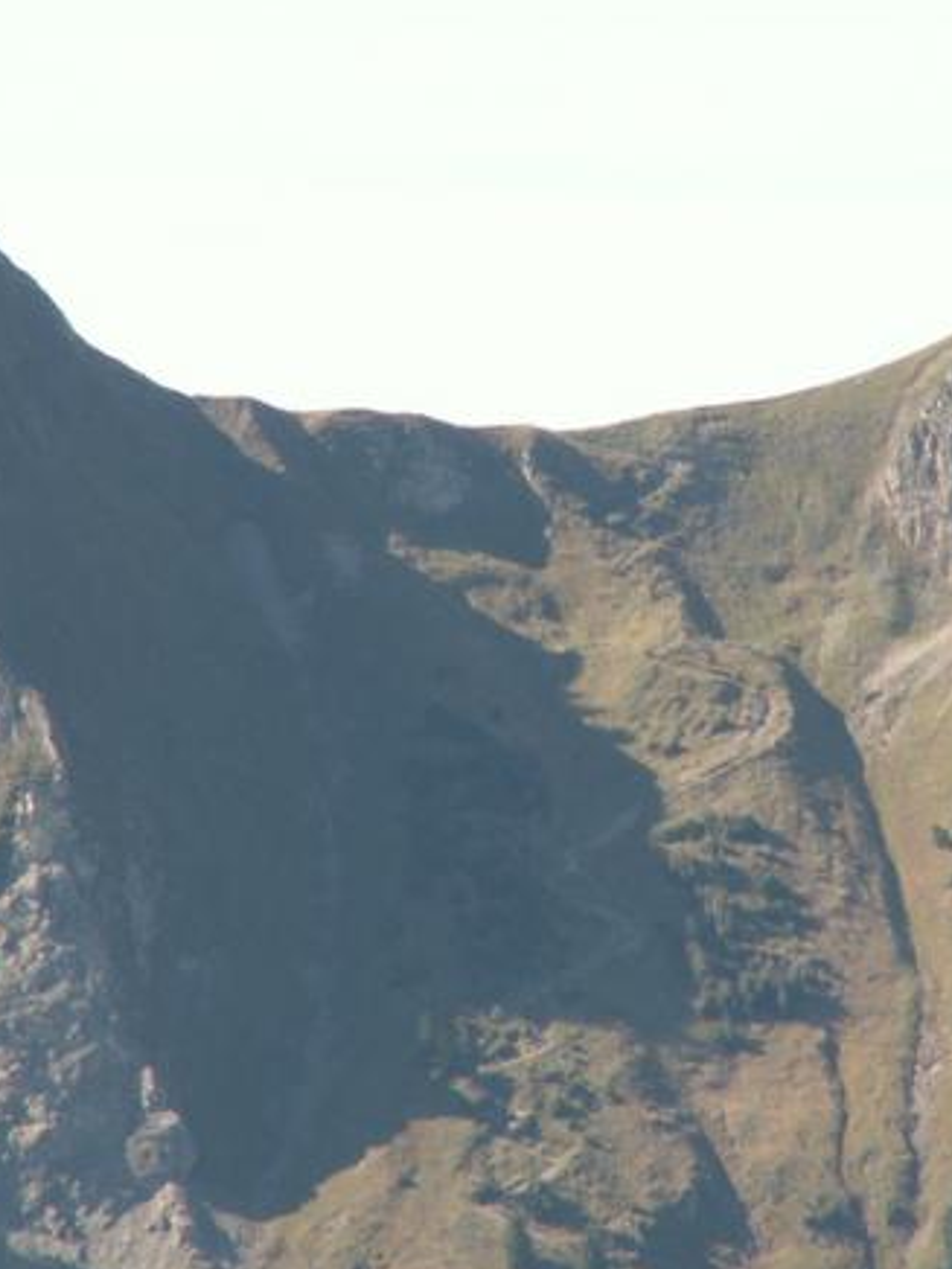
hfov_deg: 2.4
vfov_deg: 3.2
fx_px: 22588
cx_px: 588
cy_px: 597
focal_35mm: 616
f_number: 6.3
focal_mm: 69.45
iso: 50
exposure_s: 1/100
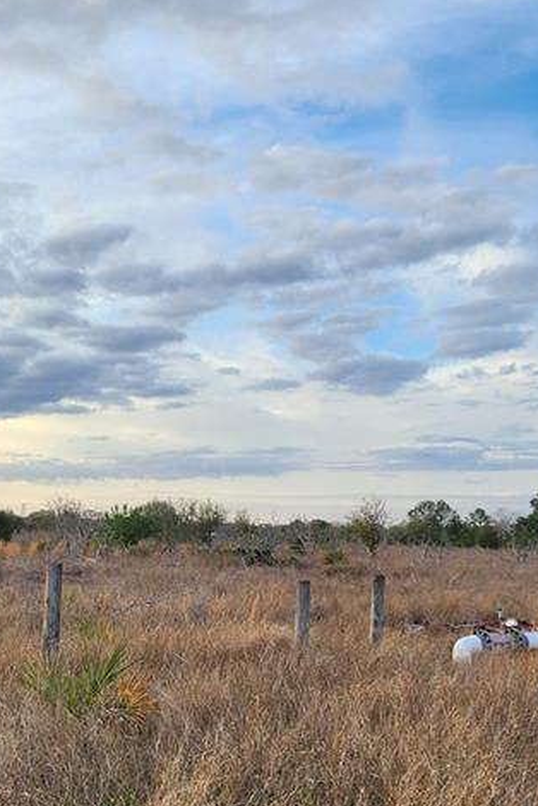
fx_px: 1166
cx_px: 228
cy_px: 513
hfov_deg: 26.0
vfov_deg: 37.9
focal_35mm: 52
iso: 20
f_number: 1.8
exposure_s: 1/322
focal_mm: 5.4
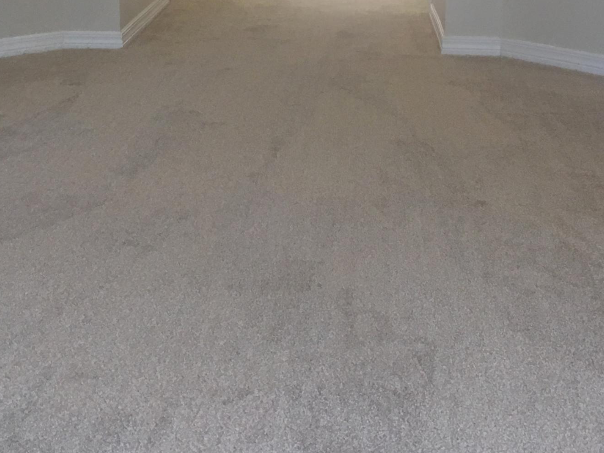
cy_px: -17
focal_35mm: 66
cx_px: 265
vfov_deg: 21.4
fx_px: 1152
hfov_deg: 29.4
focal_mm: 4.15
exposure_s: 1/30
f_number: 2.2
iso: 40
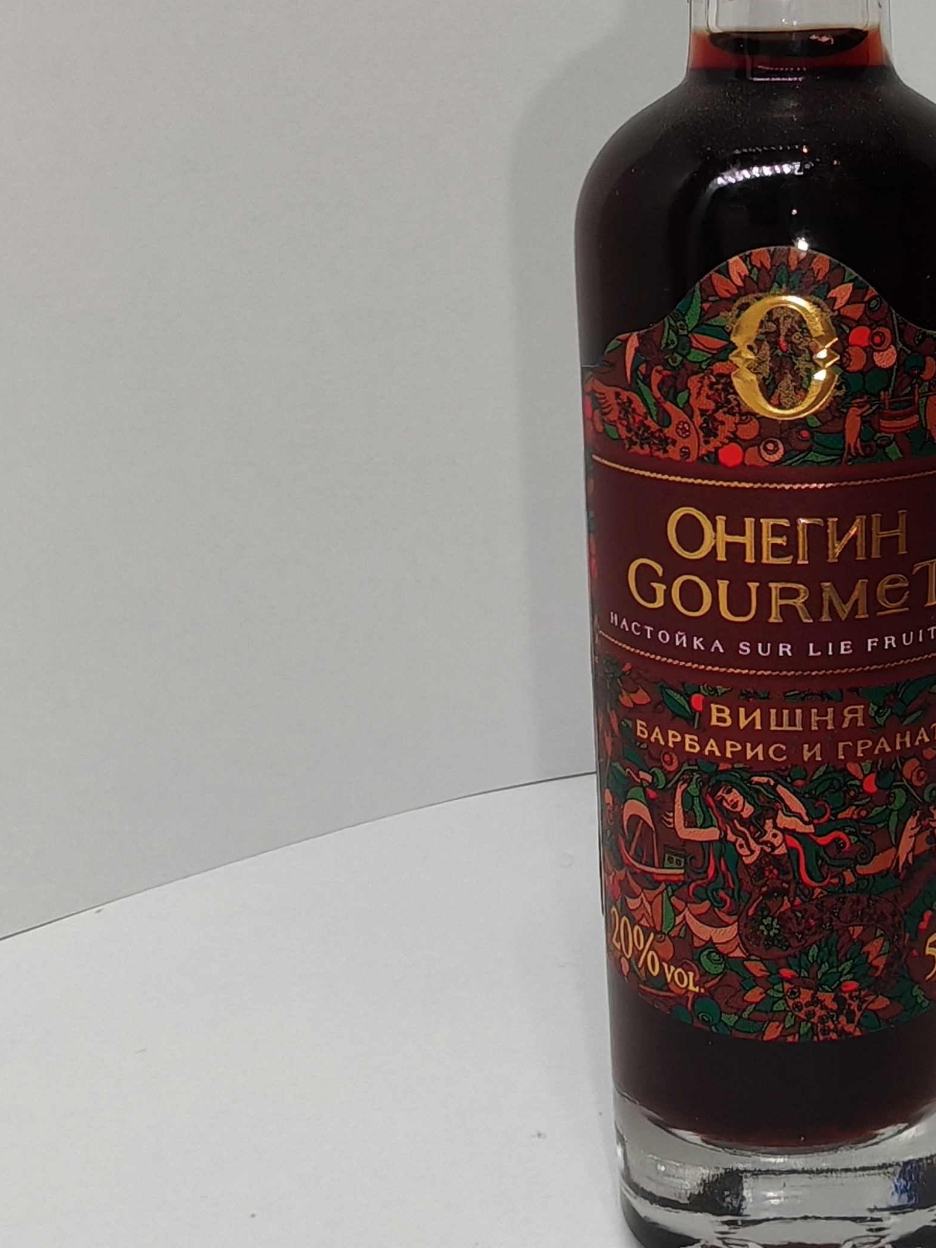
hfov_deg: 27.5
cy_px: 383
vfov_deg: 36.3
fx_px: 1875
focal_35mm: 52
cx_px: 731
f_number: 2.2
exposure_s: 1/100
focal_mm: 1.96
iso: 64
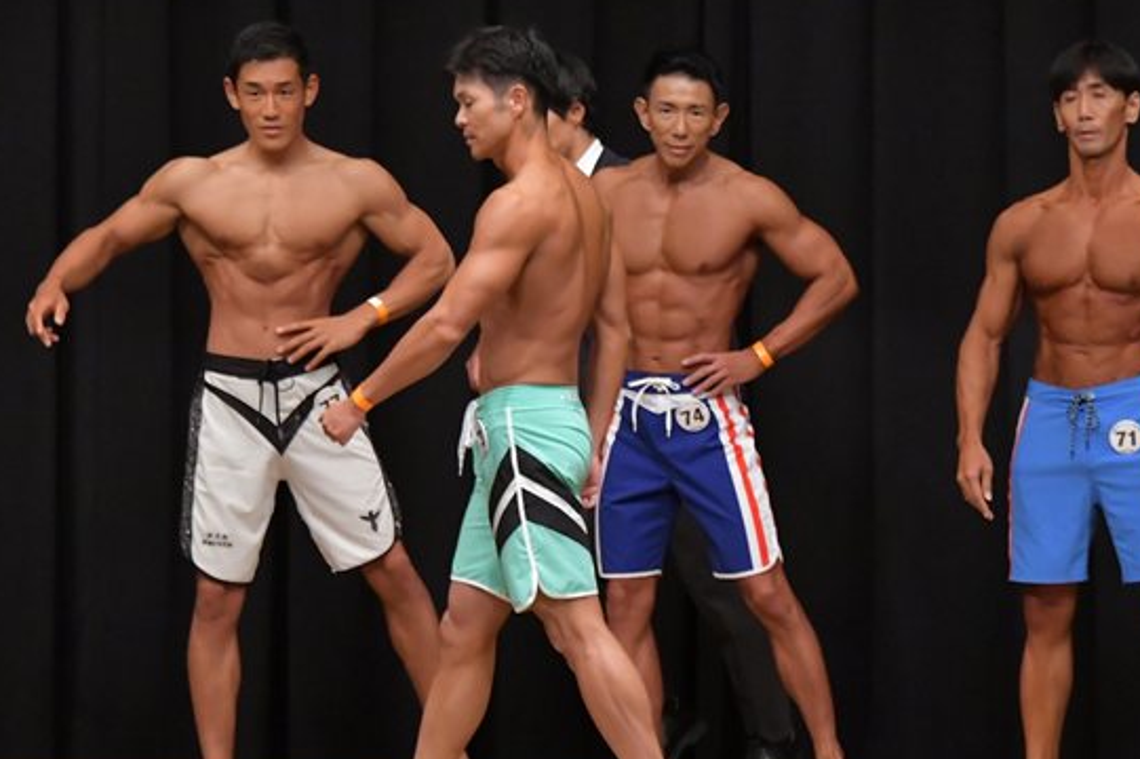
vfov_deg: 4.4
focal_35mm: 311
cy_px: 415
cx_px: 736
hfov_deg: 6.6
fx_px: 9842
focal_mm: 145
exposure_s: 1/400
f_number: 5.6
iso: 6400
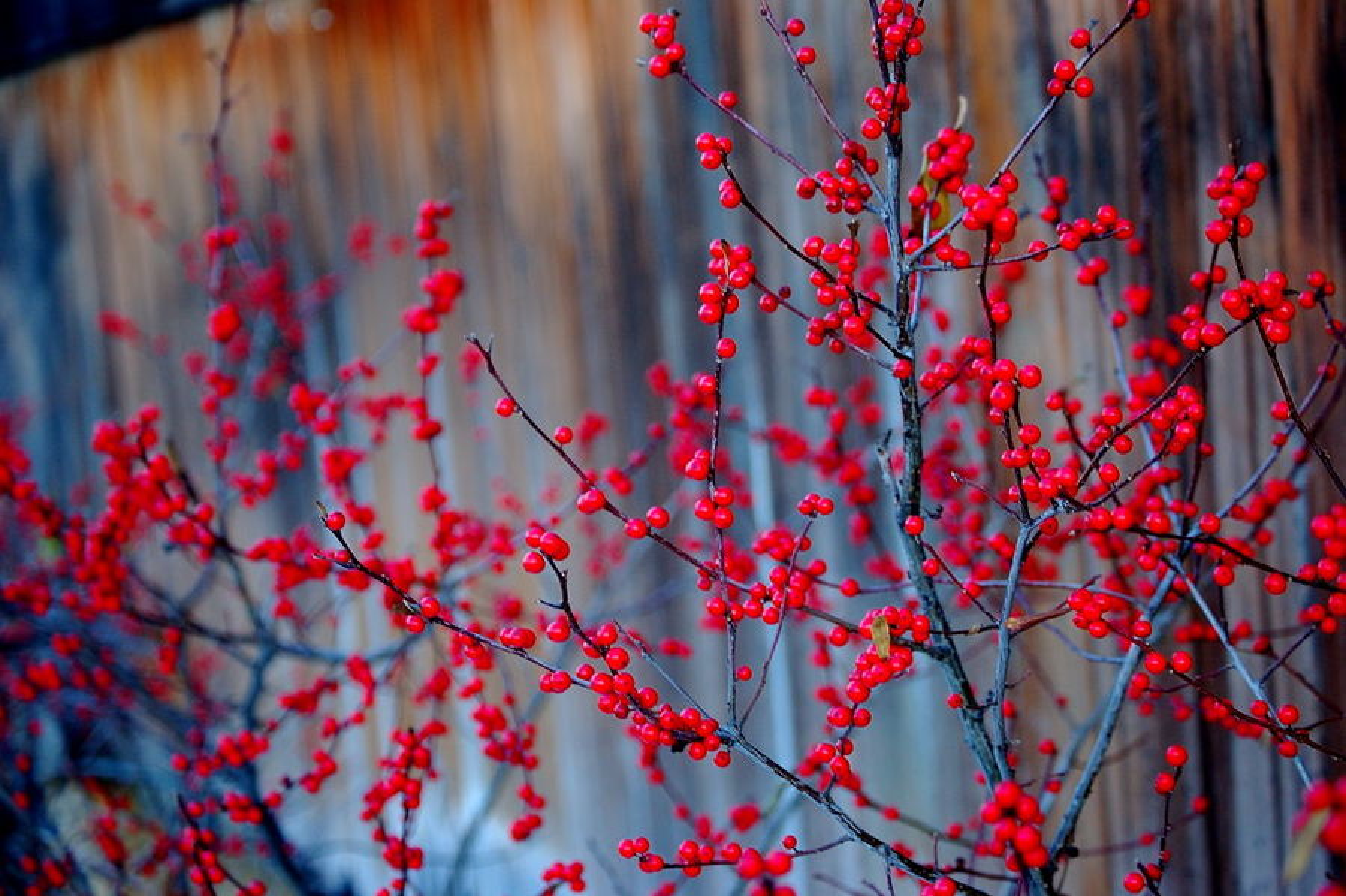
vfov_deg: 16.5
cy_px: 448
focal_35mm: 82
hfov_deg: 24.6
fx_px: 3083
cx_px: 673
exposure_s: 1/80
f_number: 4.5
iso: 400
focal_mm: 55
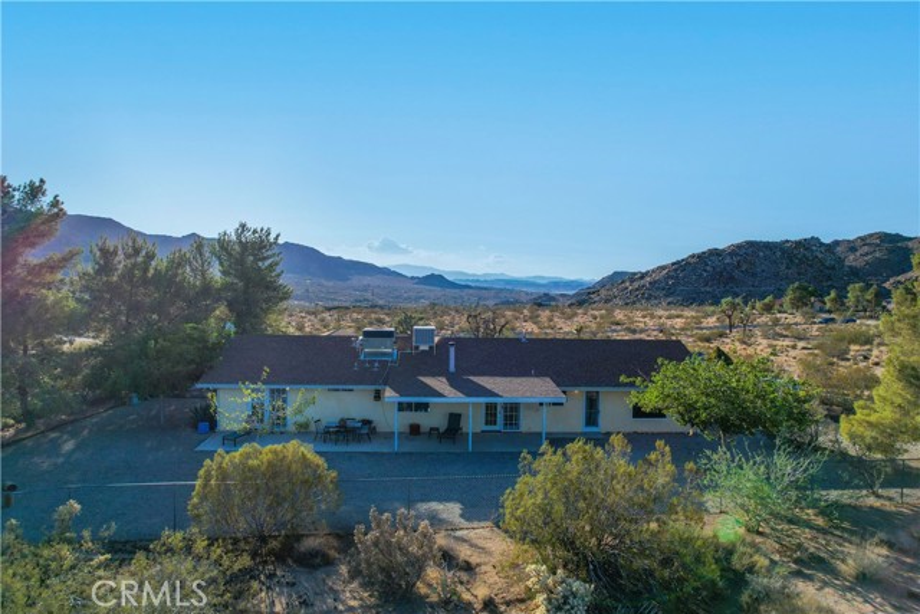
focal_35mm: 22
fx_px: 562
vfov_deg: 57.3
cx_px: 460
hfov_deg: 78.6
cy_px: 307
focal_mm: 8.38
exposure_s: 1/2500
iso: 100
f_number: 2.8
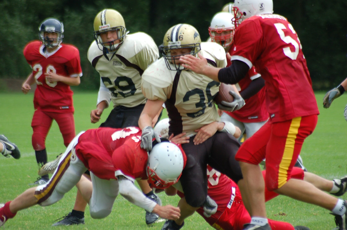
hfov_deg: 4.6
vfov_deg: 3.0
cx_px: 174
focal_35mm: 450
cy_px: 115
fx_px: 4329
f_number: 5.6
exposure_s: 1/640
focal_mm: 300
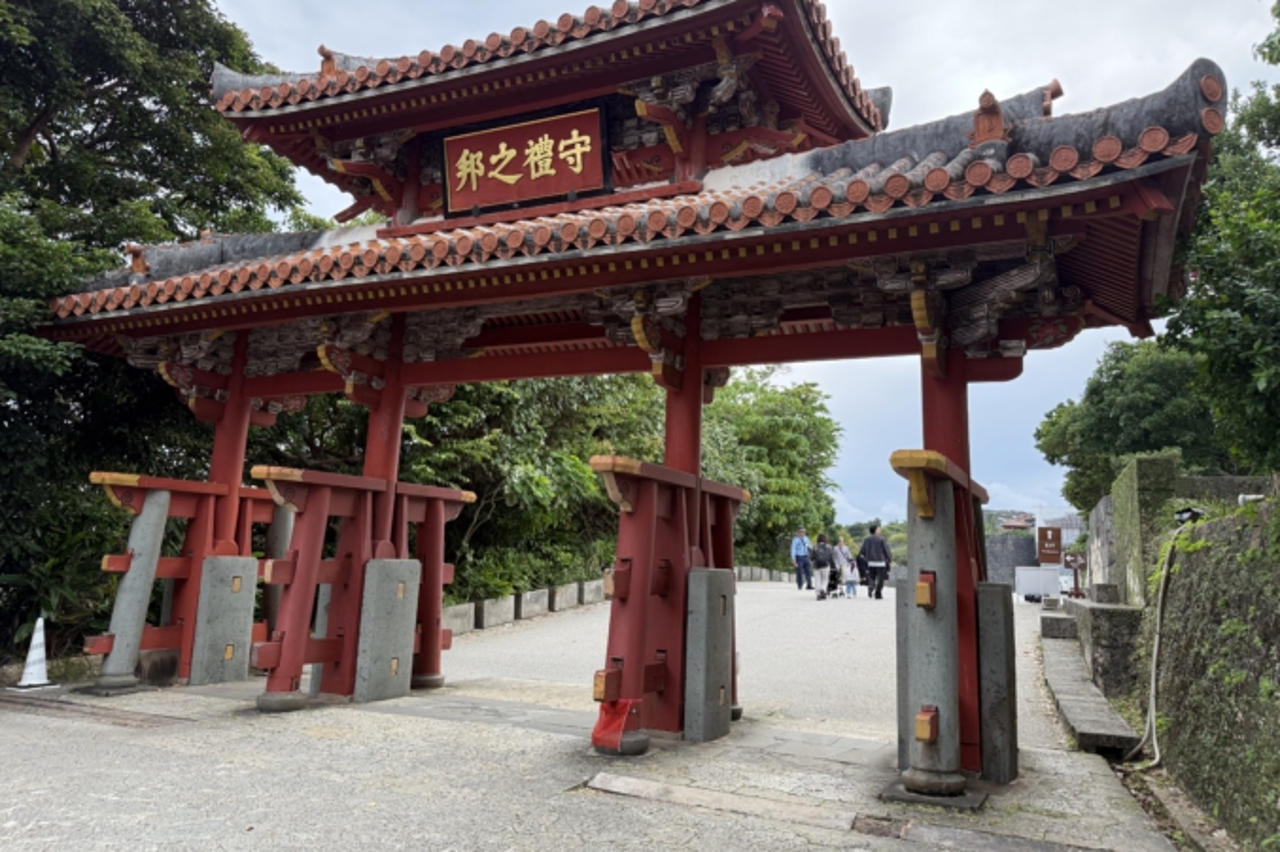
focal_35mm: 26
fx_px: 924
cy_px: 384
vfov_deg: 49.5
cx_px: 653
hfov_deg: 69.4
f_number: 1.78
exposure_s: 1/1437
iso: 100
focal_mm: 6.76
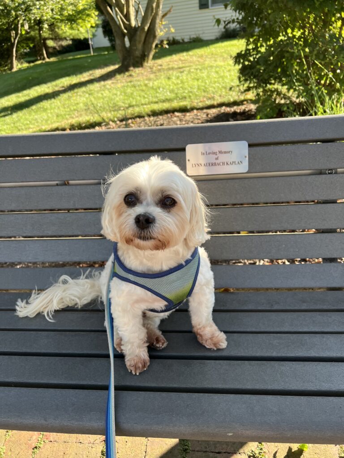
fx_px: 345
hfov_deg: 53.1
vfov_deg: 67.3
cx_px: 172
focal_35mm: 26
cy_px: 229
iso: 50
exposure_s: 1/448
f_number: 1.5
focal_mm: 5.7
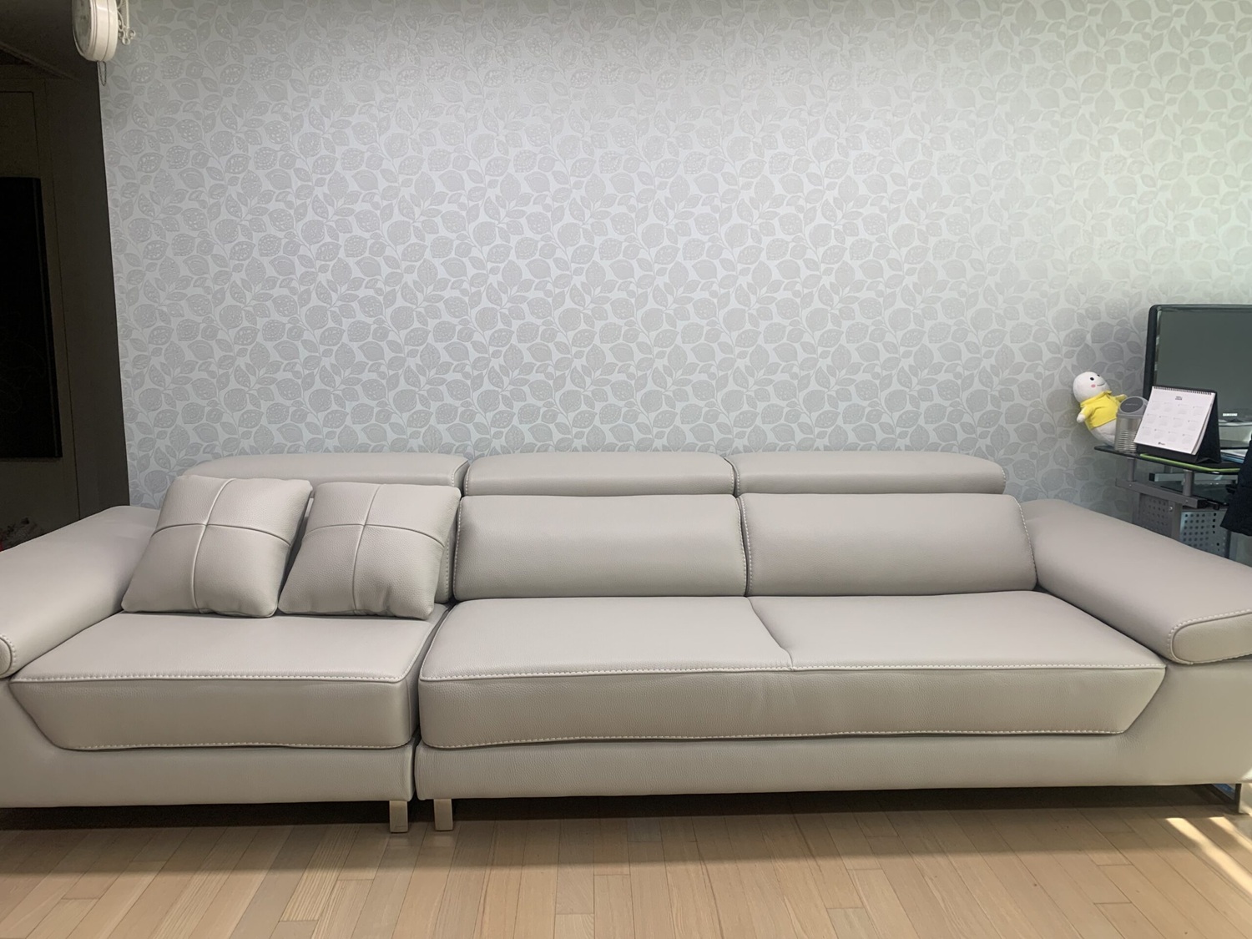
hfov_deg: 67.3
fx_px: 940
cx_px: 626
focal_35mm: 26
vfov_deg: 53.1
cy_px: 470
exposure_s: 1/121
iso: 80
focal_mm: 4.25
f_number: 1.8
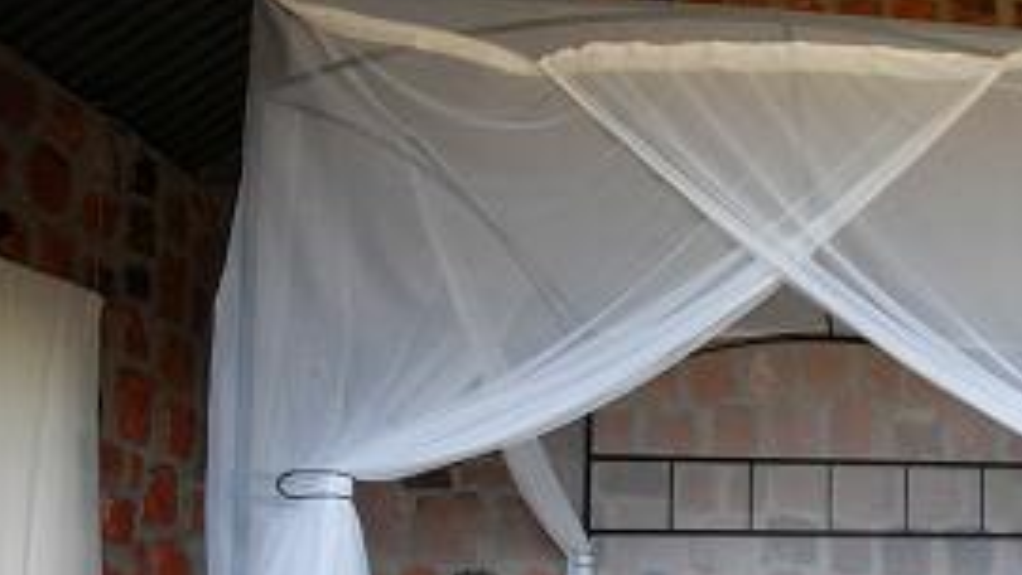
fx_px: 867
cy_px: 590
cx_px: 1003
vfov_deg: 33.2
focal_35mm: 32
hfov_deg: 50.4
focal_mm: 10
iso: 400
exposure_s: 1/15
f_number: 9
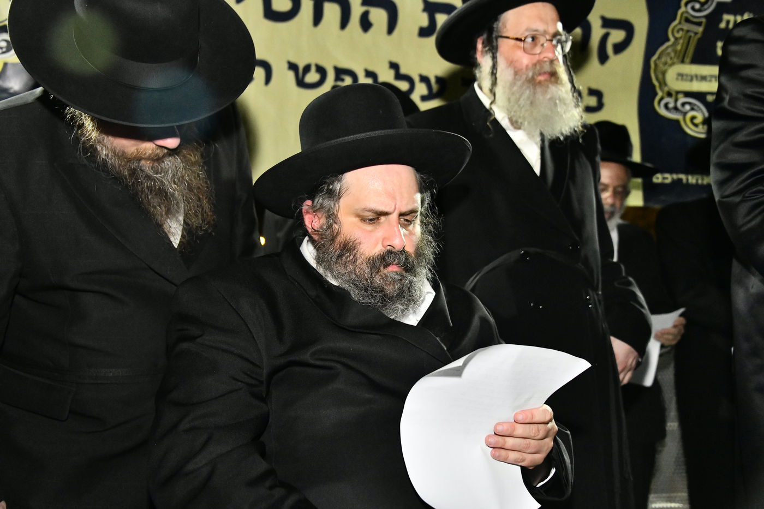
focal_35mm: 52
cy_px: 254
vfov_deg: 26.0
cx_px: 382
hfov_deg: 38.2
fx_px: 1103
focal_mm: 52
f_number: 5.6
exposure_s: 1/160
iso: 4000
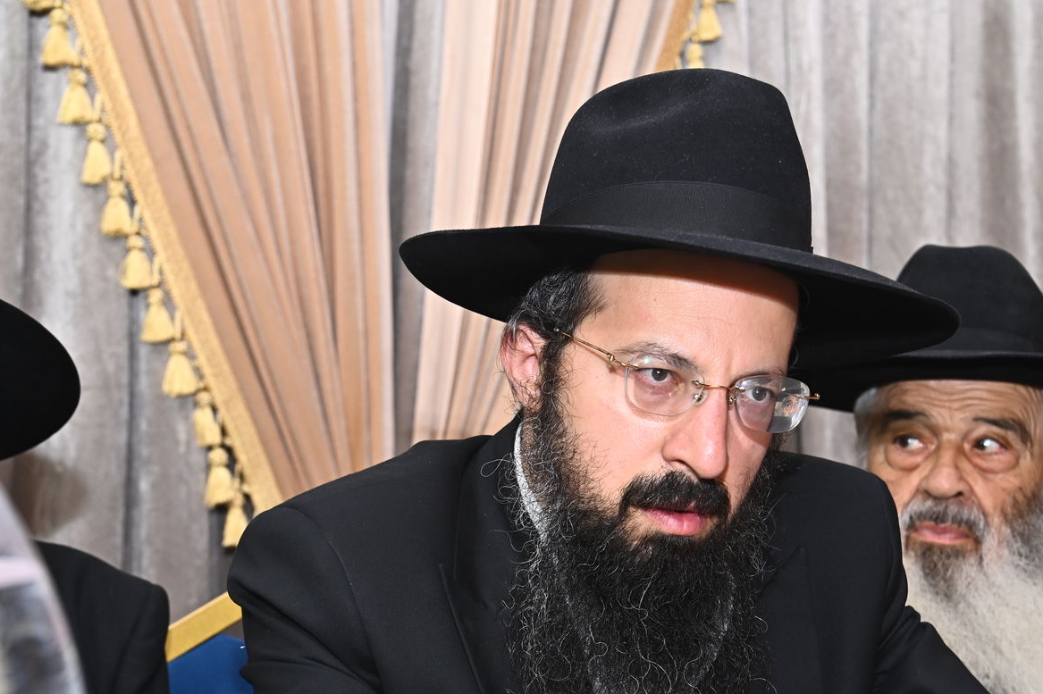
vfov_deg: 18.9
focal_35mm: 72
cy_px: 403
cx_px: 585
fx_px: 2085
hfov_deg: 28.1
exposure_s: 1/160
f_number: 7.1
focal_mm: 60
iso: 1250
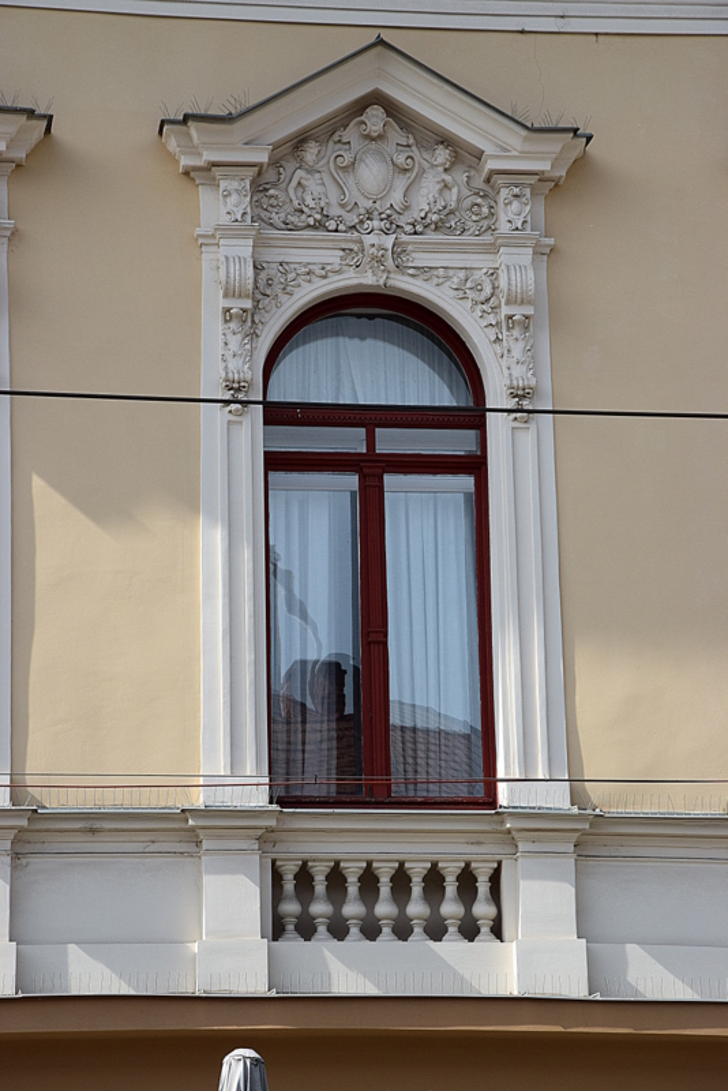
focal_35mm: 138
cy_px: 546
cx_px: 364
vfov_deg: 14.9
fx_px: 4182
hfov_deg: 9.9
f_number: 11
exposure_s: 1/500
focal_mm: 92
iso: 400
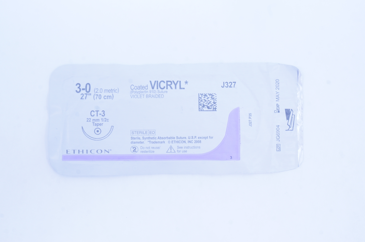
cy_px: 121
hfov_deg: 41.2
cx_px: 182
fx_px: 486
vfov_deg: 28.0
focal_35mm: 48
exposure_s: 1/10
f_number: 13
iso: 400
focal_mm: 32
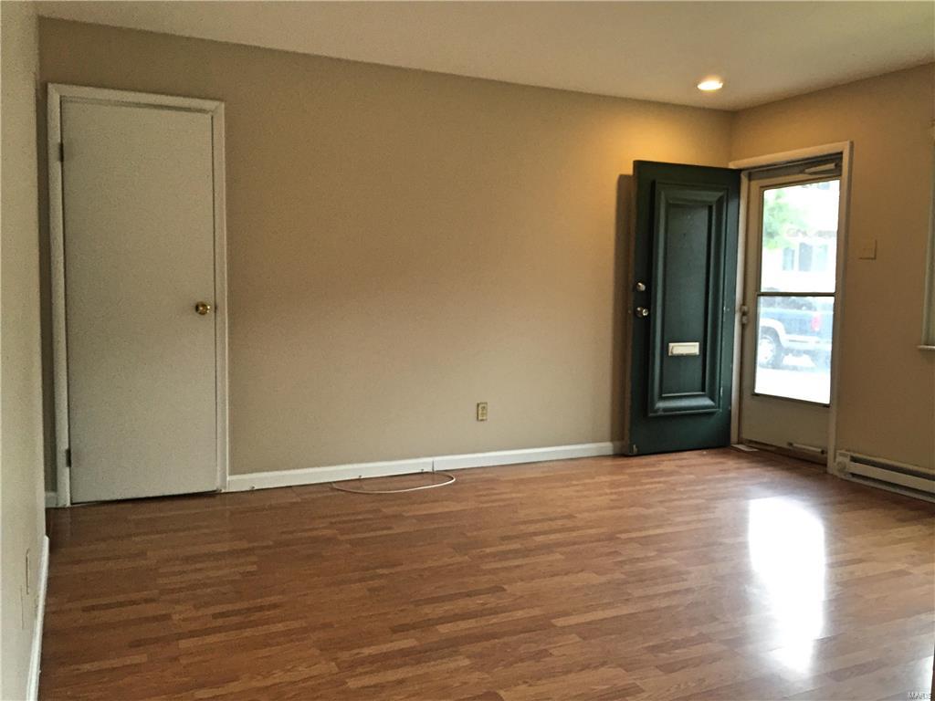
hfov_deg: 61.7
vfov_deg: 48.2
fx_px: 783
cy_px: 350
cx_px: 468
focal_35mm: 29
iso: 50
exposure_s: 1/30
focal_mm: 4.15
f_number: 2.2
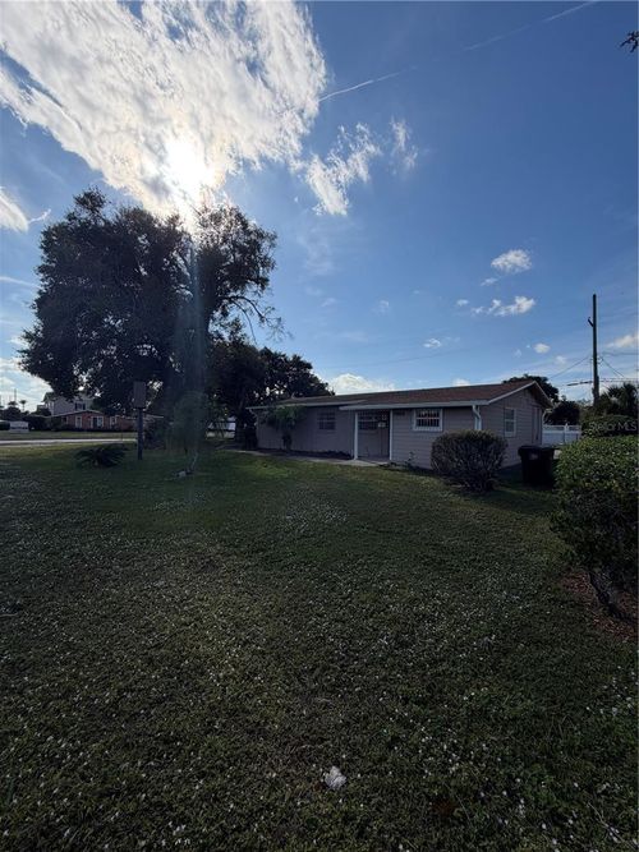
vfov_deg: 102.1
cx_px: 320
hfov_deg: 85.7
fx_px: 345
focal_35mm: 14
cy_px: 426
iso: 25
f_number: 2.2
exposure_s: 1/1189
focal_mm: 2.22
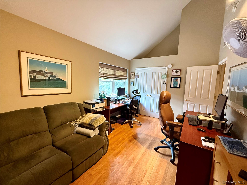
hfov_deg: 102.1
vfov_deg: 85.7
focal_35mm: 14
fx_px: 100
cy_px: 92
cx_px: 124
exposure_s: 1/60
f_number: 2.2
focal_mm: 2.22
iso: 400
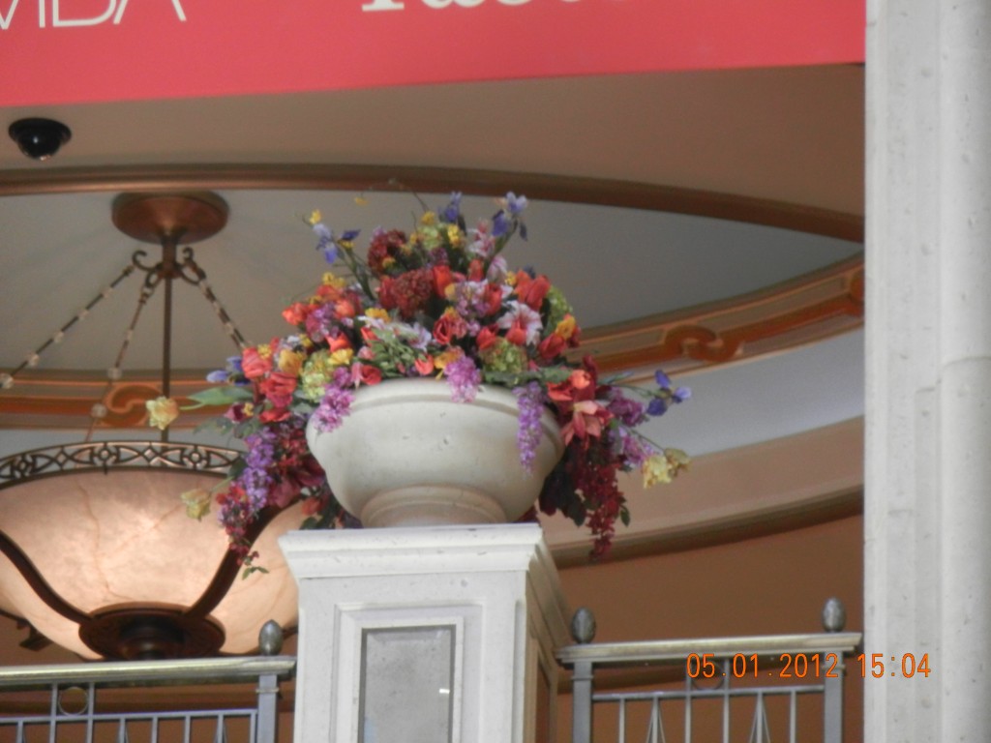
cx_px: 496
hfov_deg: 7.6
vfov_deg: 5.7
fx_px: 7501
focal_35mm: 262
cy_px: 372
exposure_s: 1/12
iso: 200
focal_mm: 47.2
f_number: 5.1
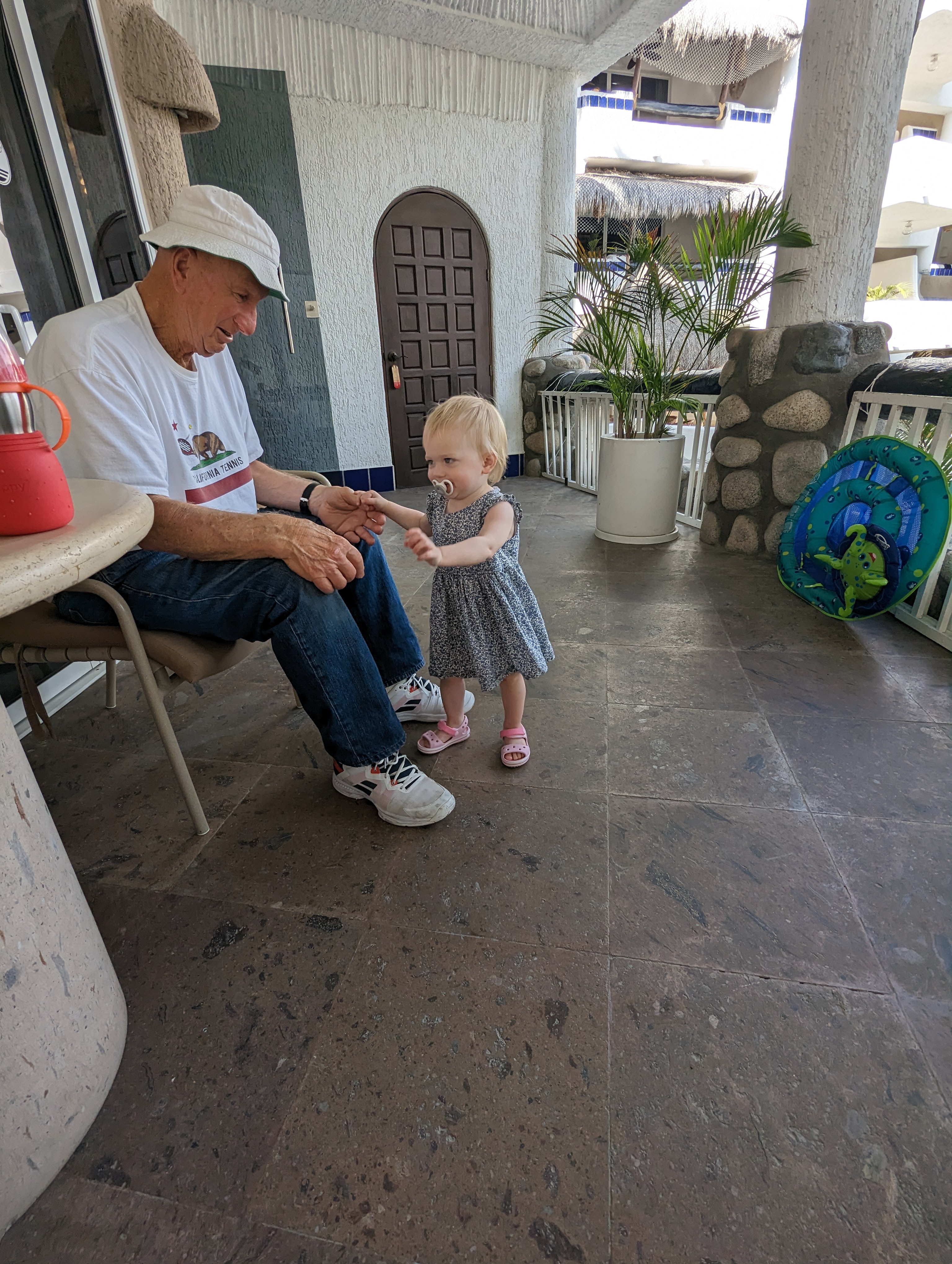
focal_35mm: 16
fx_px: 585
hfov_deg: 78.2
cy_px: 632
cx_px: 476
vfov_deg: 94.4
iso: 38
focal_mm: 2.35
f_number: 2.2
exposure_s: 1/275
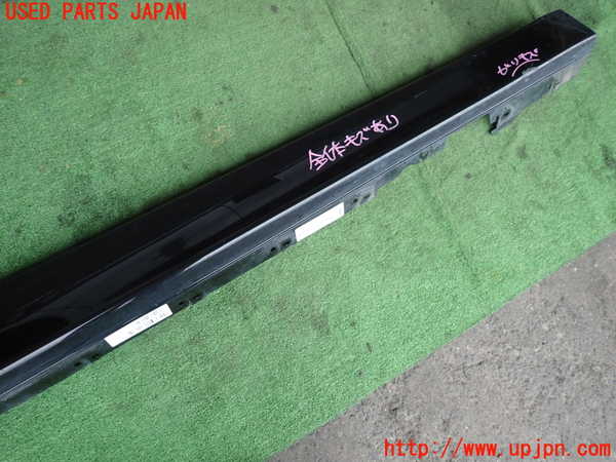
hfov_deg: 69.4
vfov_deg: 54.9
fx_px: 445
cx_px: 308
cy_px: 231
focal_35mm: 25
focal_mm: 4.5
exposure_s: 1/125
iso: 100
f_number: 2
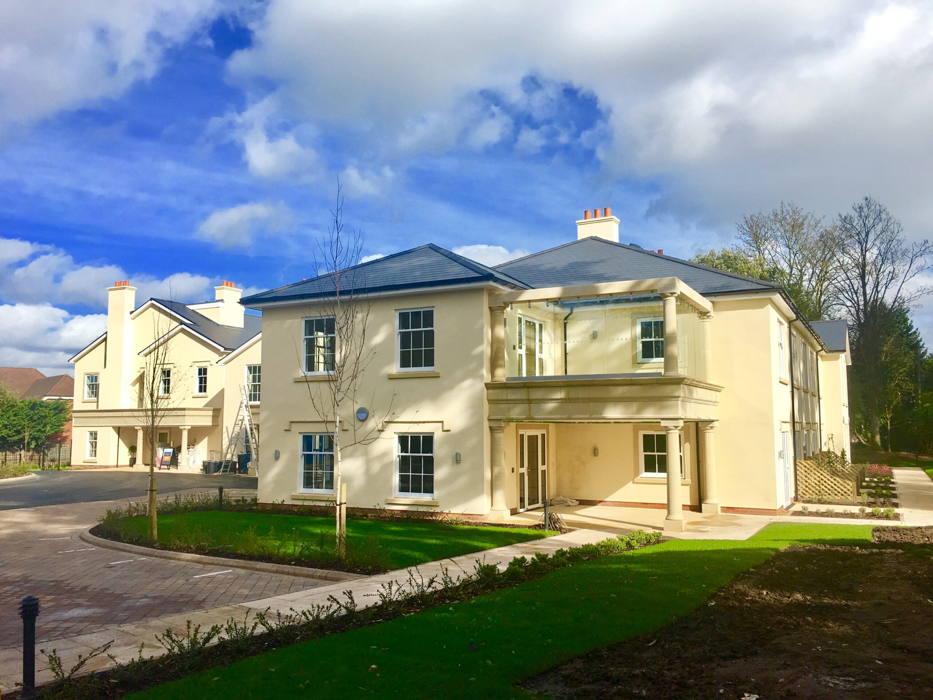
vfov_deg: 48.2
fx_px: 782
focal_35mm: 29
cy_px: 350
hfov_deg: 61.7
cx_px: 466
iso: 25
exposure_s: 1/1099
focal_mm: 4.15
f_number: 2.2
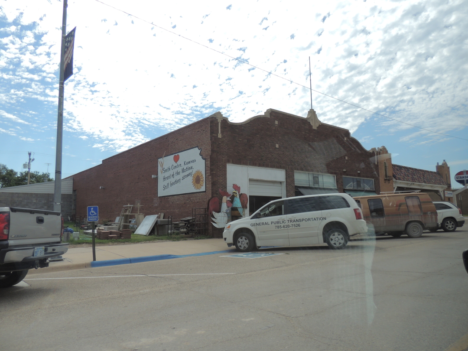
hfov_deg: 71.6
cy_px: 176
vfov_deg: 56.8
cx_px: 234
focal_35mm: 24
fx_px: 324
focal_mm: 4.3
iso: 100
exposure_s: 1/1600
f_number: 3
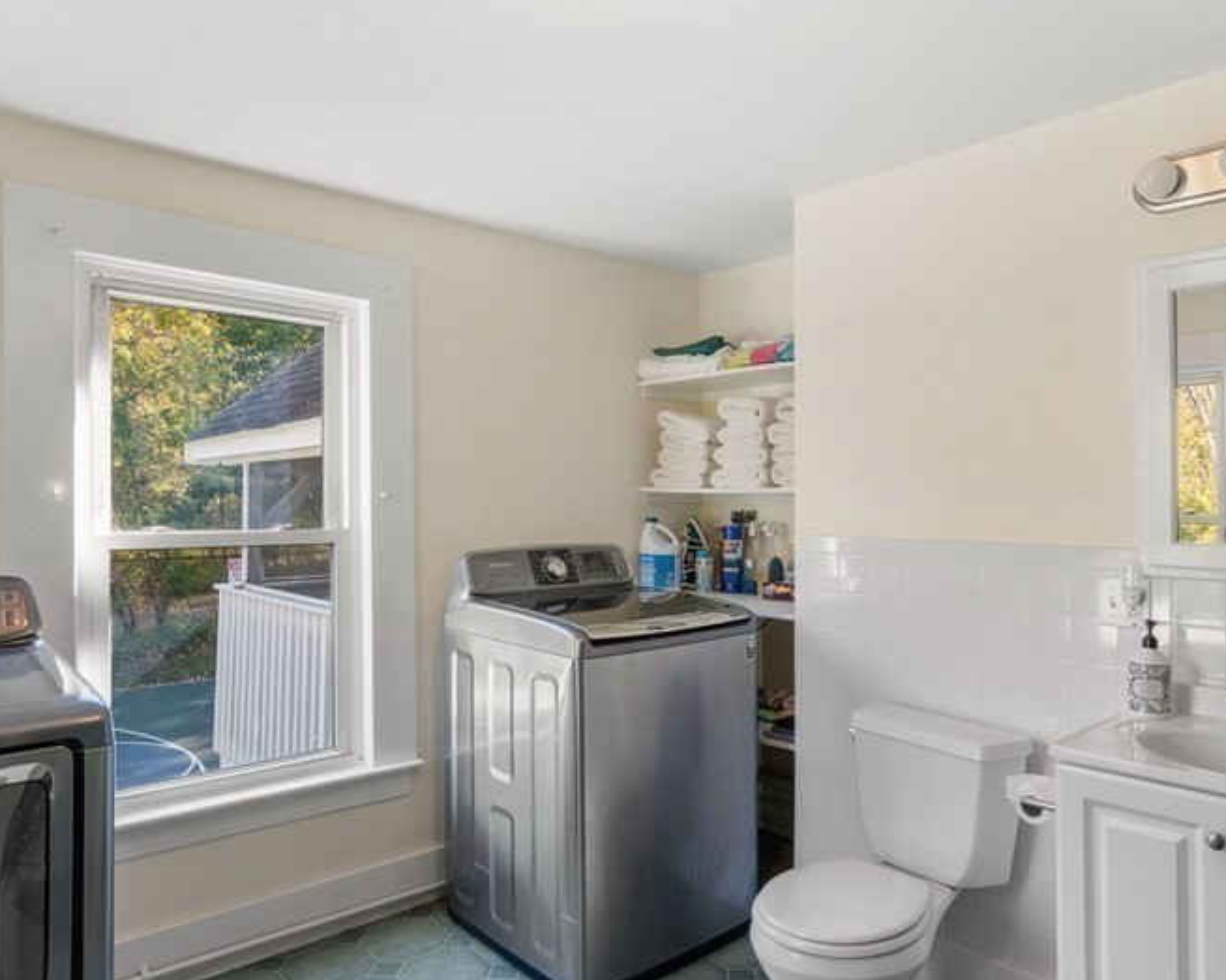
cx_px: 654
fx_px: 907
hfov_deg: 68.0
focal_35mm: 25
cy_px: 516
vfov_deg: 56.8
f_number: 11
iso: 800
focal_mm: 17
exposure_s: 1/13
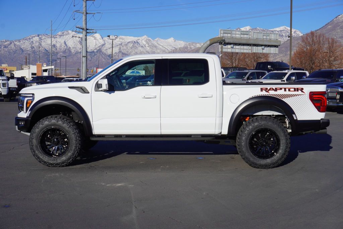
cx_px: 172
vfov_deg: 26.5
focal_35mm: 51
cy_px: 114
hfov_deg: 38.9
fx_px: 486
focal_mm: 34
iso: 100
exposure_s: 1/250
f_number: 11
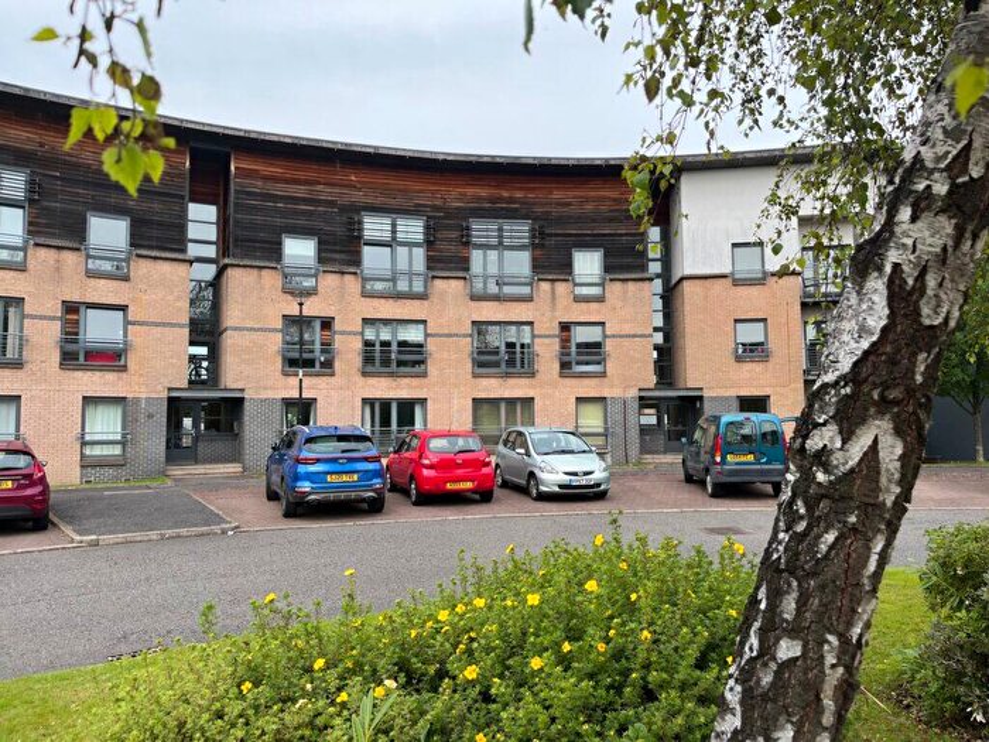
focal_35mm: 26
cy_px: 371
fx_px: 743
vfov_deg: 53.1
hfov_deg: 67.3
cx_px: 494
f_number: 1.6
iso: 50
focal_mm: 5.1
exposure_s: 1/1647
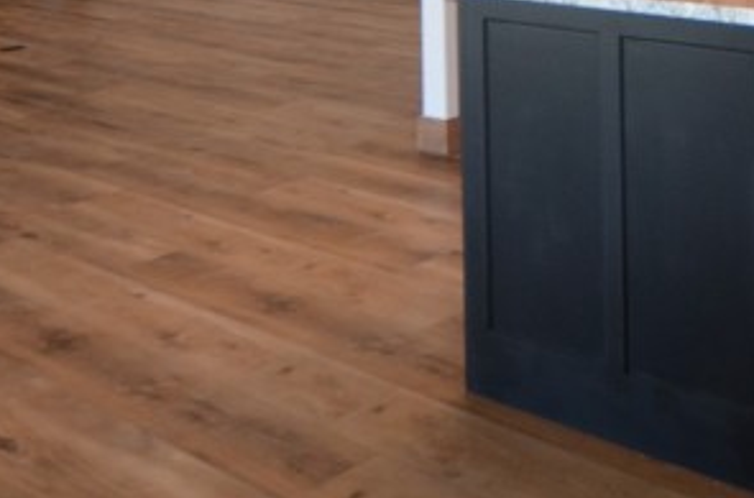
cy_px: -235
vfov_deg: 20.0
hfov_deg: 31.7
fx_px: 1232
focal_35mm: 59
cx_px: 735
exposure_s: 1/125
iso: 280
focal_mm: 10
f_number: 3.5
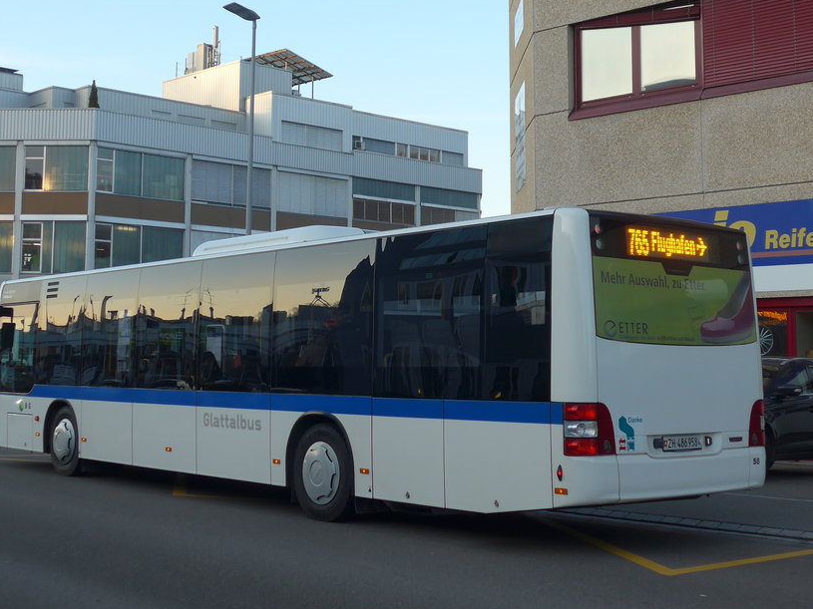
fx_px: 1245
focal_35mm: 53
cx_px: 369
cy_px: 222
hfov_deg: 36.1
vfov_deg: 27.4
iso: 80
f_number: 2.8
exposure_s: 1/250
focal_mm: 7.5
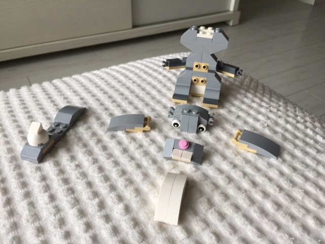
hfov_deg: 61.7
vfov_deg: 48.2
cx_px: 162
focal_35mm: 29
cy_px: 122
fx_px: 272
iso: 32
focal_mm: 4.15
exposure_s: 1/40
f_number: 2.2
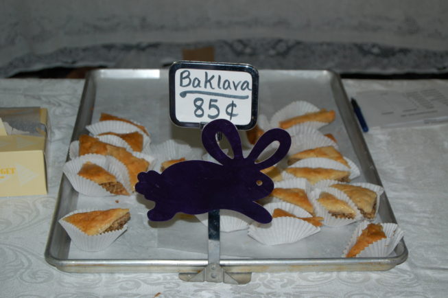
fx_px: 1026
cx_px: 224
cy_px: 149
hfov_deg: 24.6
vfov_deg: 16.5
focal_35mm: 82
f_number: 5.6
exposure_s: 1/60
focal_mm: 55
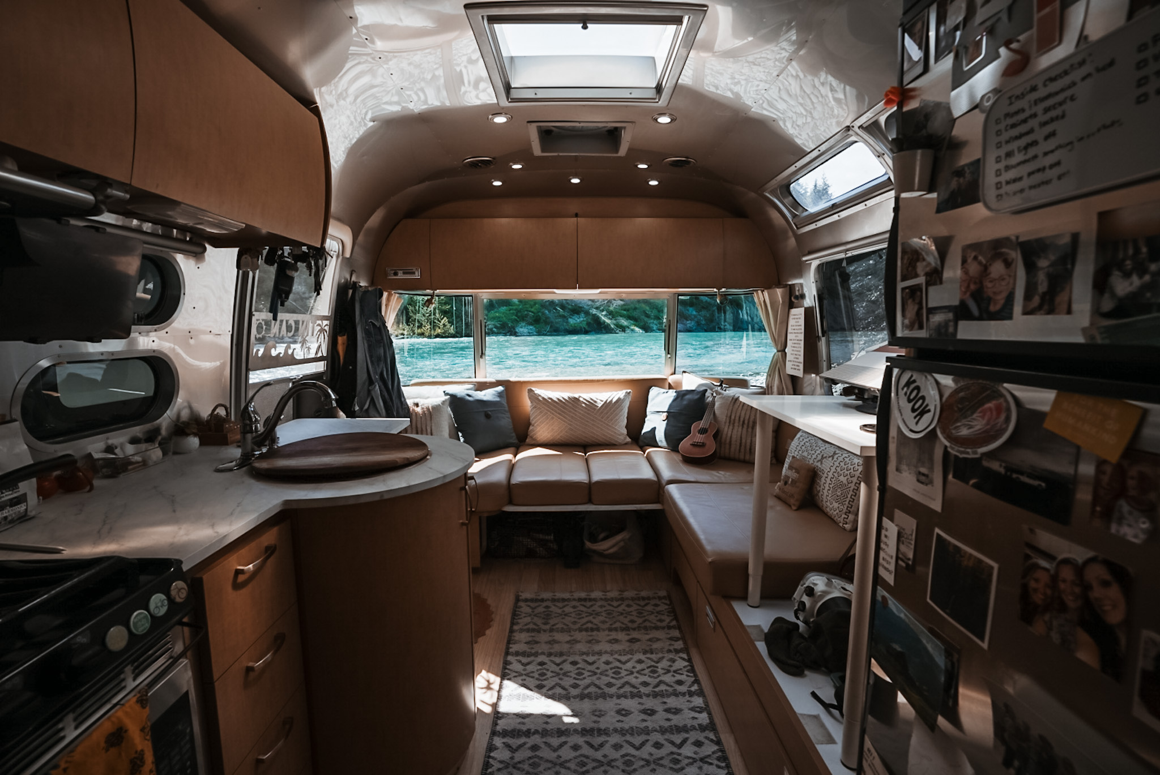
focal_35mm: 16
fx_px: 516
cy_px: 388
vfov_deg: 73.8
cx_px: 580
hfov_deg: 96.7
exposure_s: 1/200
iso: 400
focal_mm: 16
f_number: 7.1
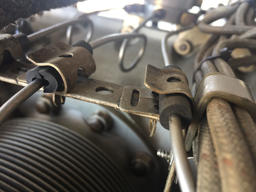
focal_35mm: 29
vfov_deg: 48.2
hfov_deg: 61.7
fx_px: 214
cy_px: 96
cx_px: 128
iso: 50
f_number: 2.2
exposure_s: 1/30
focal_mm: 4.15
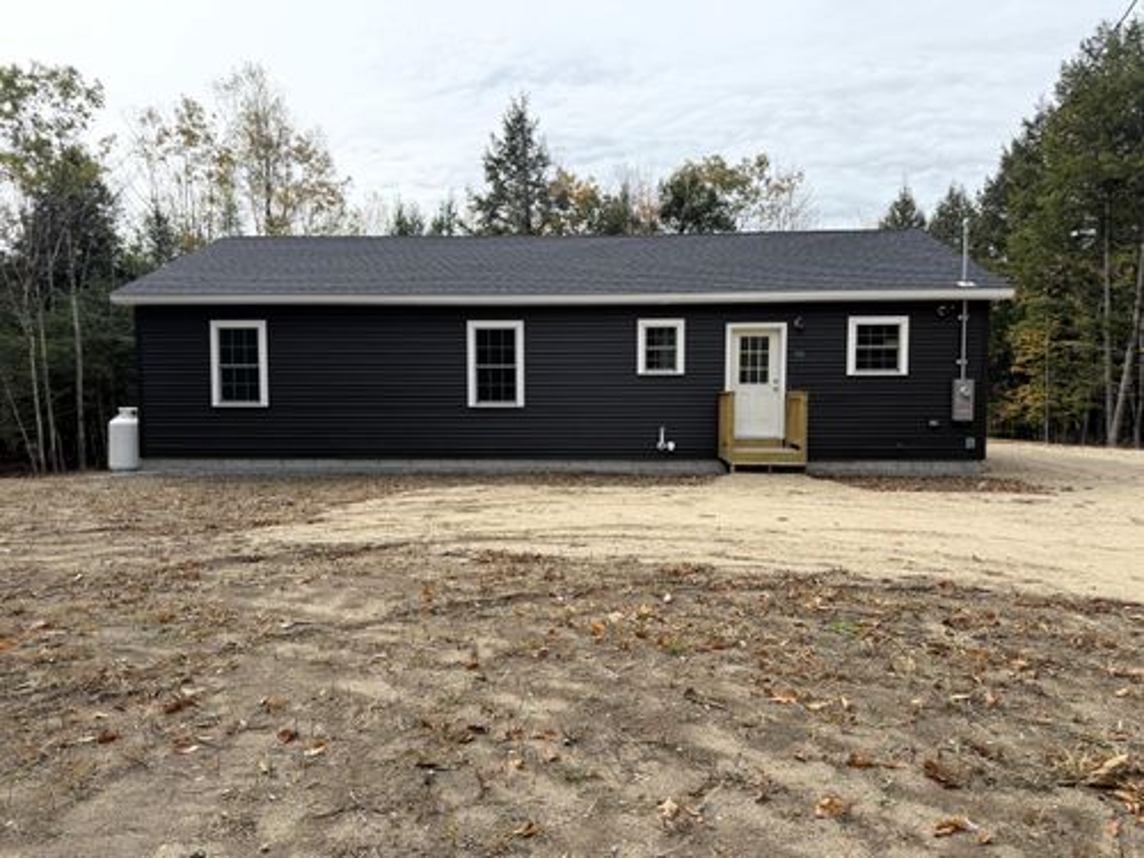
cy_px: 429
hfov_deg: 71.6
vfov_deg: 56.8
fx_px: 793
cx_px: 572
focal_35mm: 24
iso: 100
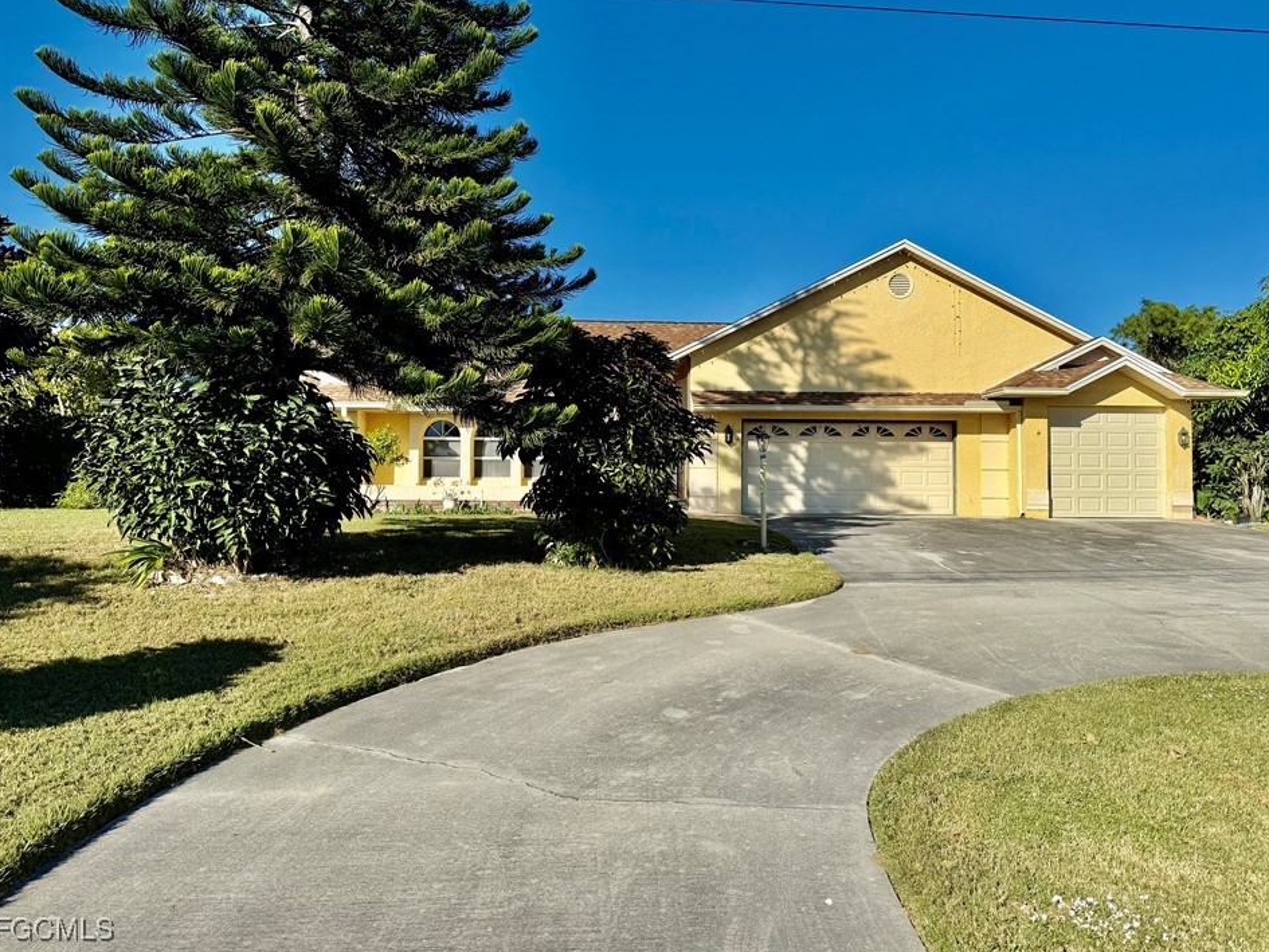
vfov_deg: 53.0
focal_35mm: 26
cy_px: 443
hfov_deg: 67.2
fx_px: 953
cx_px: 673
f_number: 1.78
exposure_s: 1/5714
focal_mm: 6.76
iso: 80
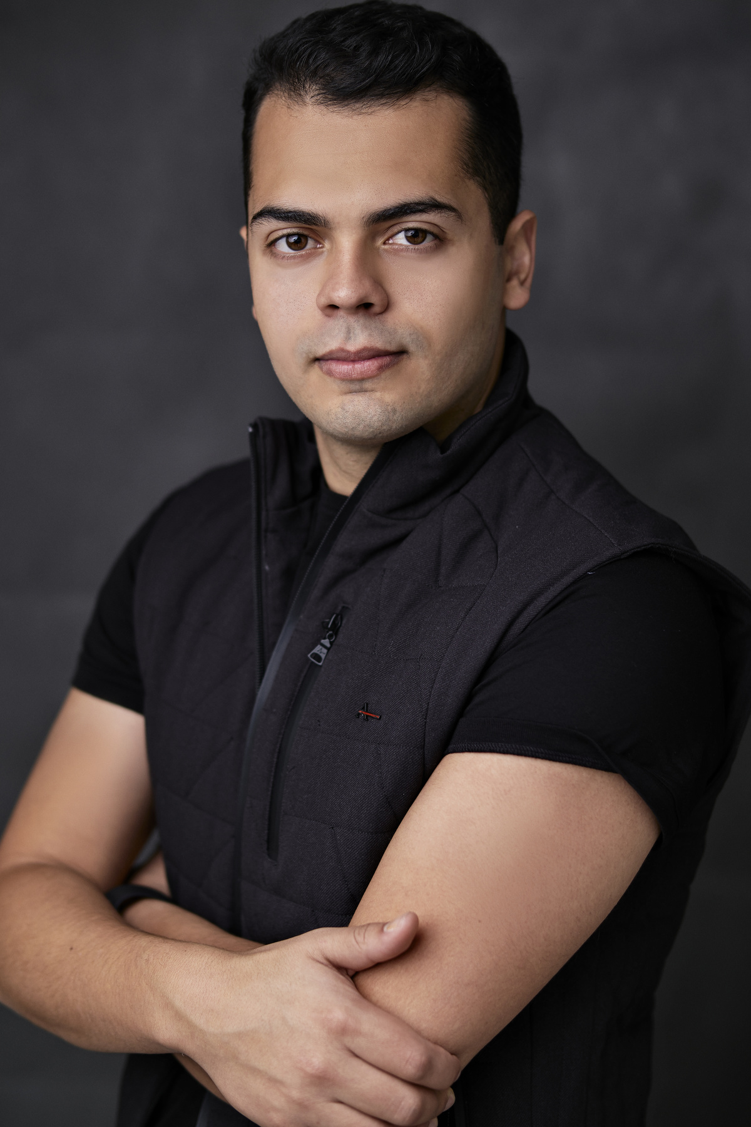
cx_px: 376
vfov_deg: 27.0
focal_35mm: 75
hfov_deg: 18.2
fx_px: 2347
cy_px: 564
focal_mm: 50
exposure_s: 1/80
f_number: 1.8
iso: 80
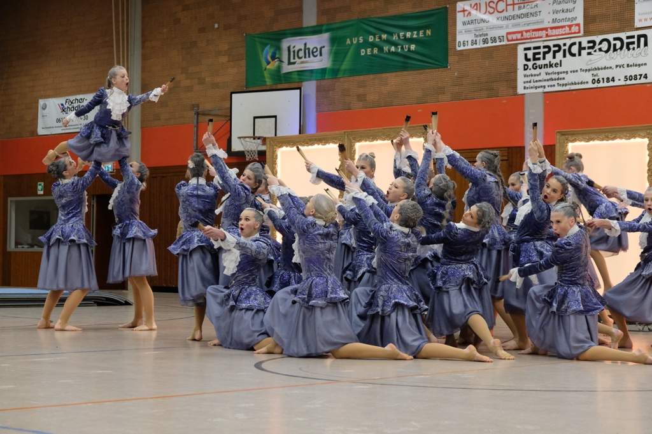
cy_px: 217
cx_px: 326
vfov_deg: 17.3
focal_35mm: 79
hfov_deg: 25.7
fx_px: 1430
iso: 2500
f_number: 4
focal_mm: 52.7
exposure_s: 1/160
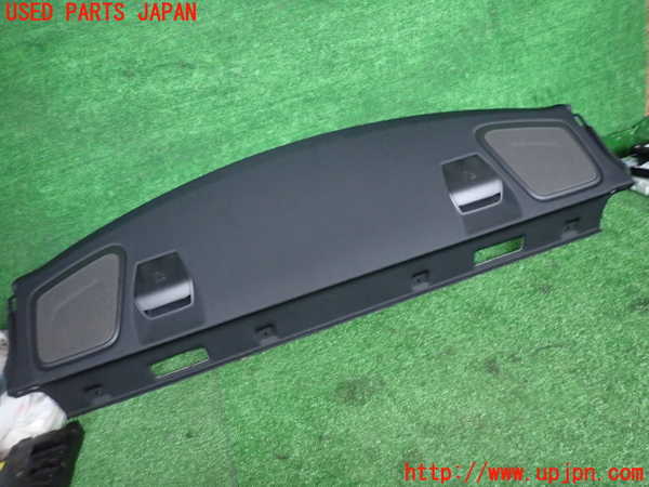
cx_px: 324
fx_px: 469
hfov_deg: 69.4
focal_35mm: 25
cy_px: 244
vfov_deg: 54.9
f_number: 2
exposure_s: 1/30
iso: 500
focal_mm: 4.5
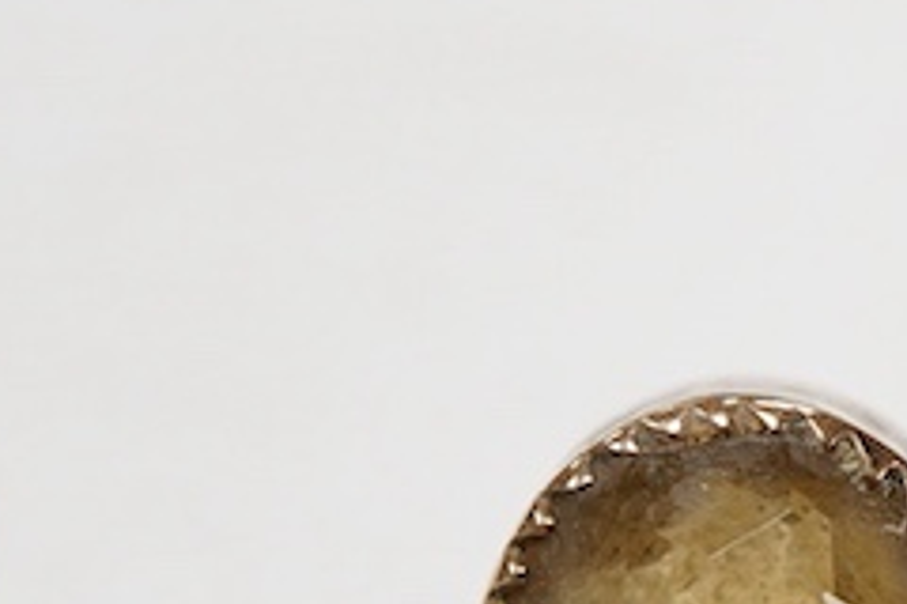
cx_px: 801
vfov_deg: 8.0
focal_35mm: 169
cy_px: 834
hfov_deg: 12.1
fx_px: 4258
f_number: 11
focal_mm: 30
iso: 1250
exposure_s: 1/125
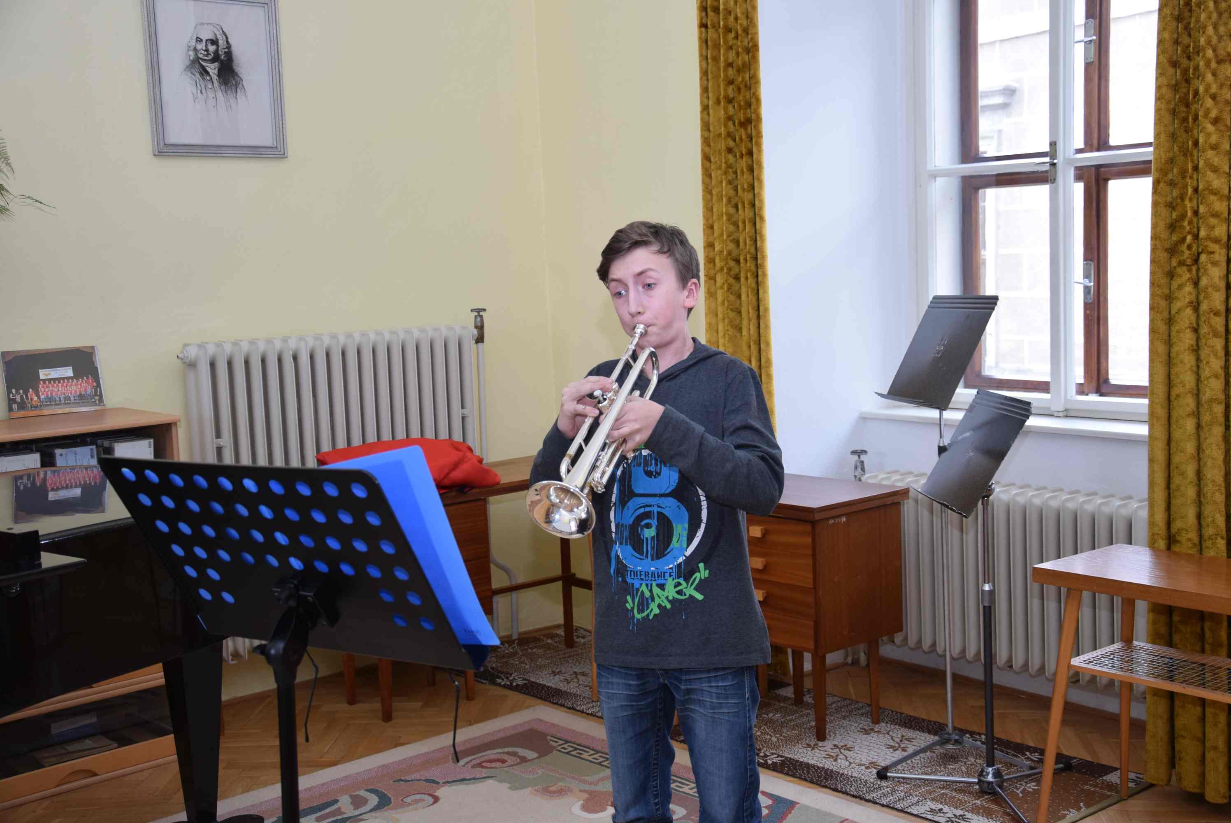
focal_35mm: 45
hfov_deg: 43.6
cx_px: 616
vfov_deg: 29.9
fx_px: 1540
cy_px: 412
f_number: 4.2
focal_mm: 30
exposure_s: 1/100
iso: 400
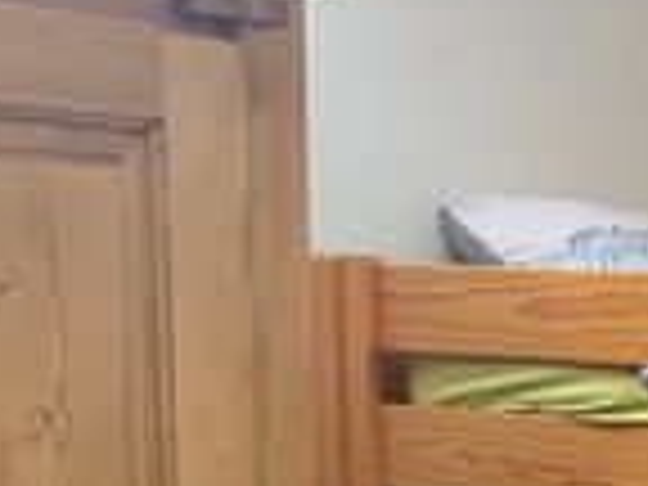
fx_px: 2022
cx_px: 1242
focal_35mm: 108
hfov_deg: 15.2
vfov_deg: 13.3
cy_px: 590
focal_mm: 4.25
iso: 160
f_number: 1.8
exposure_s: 1/60
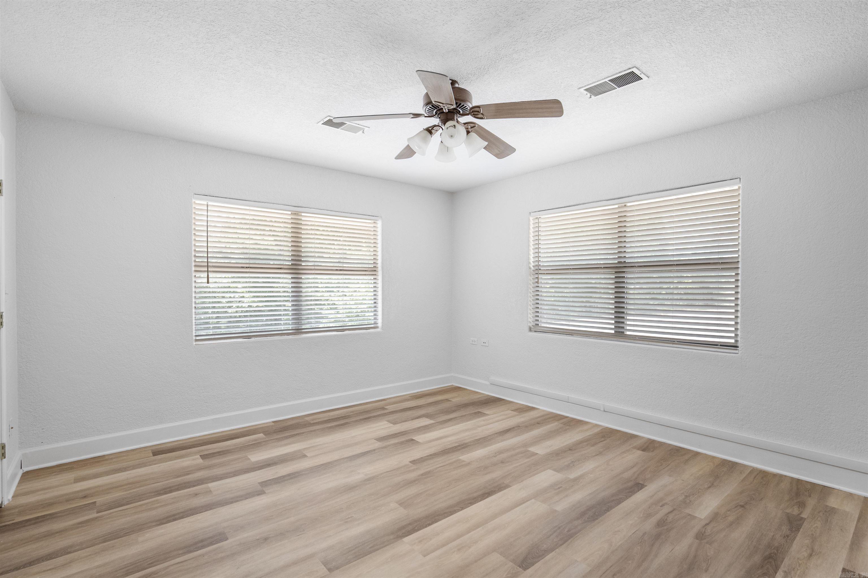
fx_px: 386
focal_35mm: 16
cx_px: 434
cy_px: 289
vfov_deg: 73.7
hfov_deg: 96.7
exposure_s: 1/60
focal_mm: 16
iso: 1250
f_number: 6.3
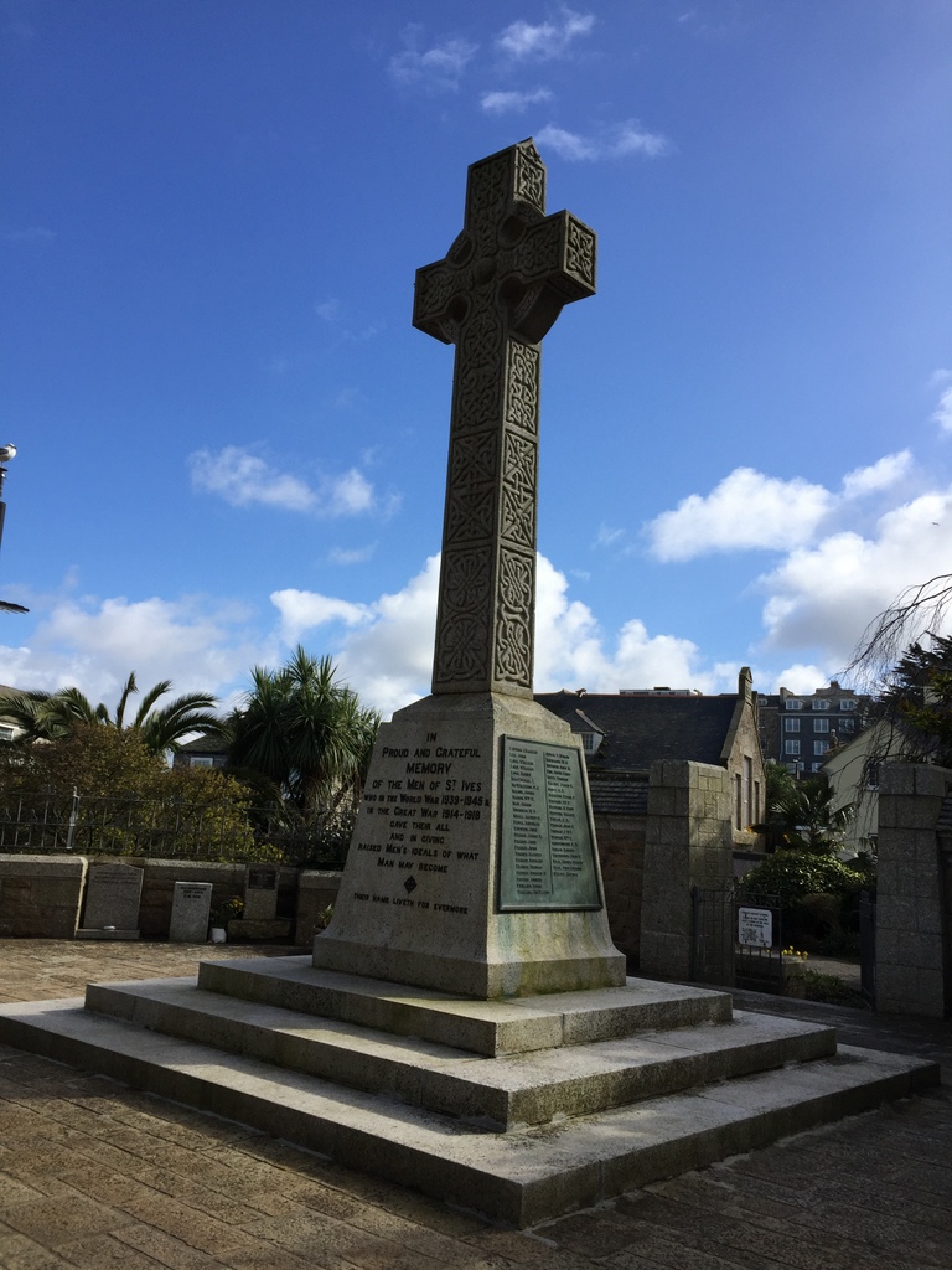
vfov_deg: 61.7
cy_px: 635
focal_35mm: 29
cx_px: 476
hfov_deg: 48.2
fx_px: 1063
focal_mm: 4.15
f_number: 2.2
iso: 32
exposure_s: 1/2198
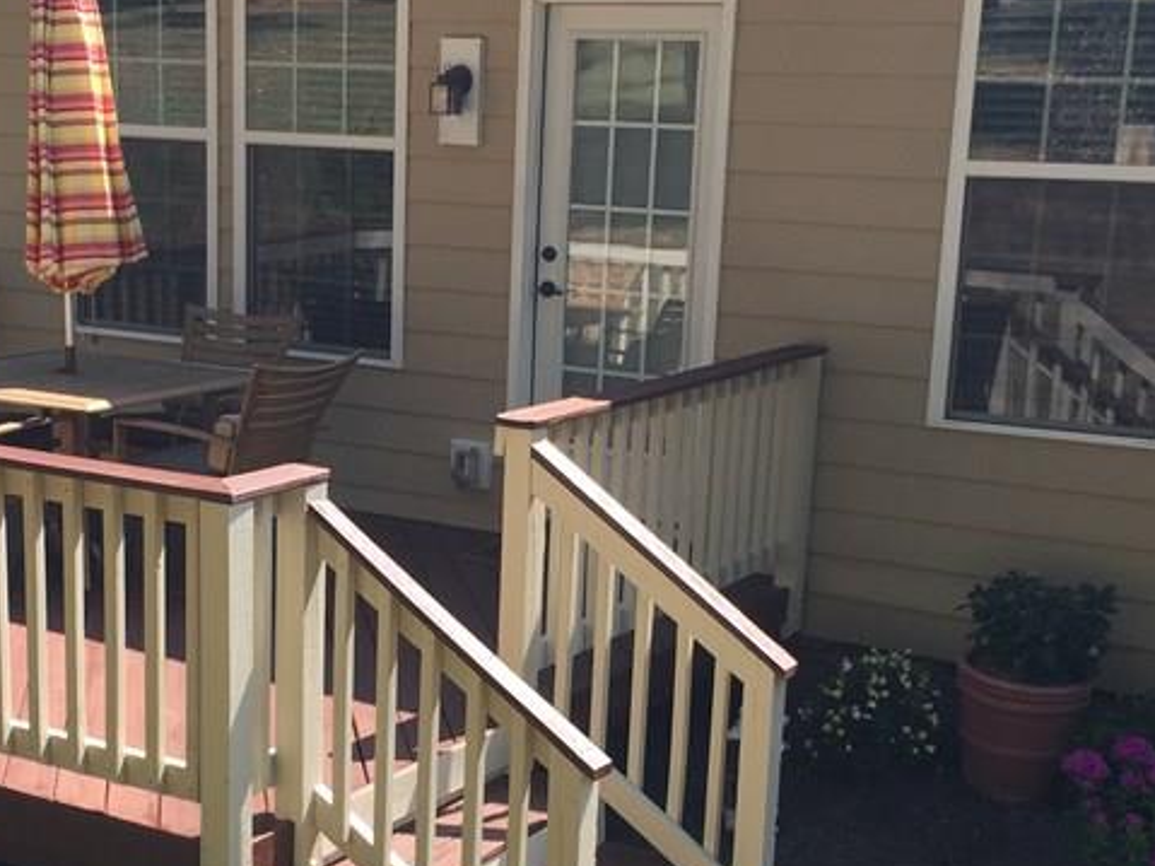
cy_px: 668
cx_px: 432
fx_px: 2068
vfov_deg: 23.4
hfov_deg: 31.1
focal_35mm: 62
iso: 32
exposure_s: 1/706
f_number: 2.2
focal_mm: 4.15
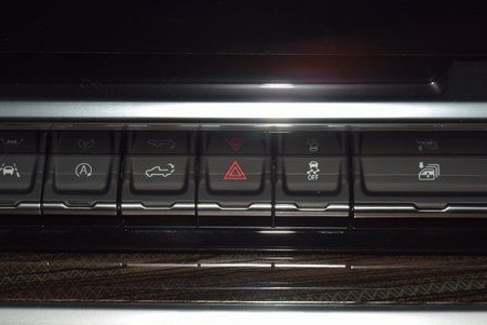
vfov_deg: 14.0
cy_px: 170
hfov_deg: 20.8
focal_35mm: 98
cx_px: 227
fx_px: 1326
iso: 100
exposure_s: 1/60
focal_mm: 46
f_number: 8
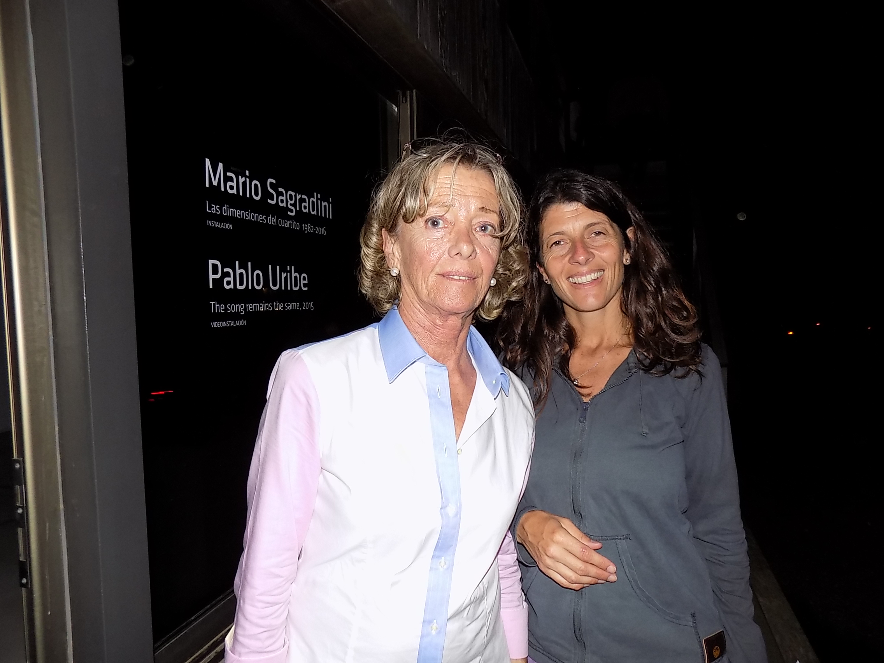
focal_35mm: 23
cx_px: 442
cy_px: 332
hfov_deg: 73.9
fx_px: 587
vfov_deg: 58.9
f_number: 3.1
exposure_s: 1/30
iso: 200
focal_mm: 4
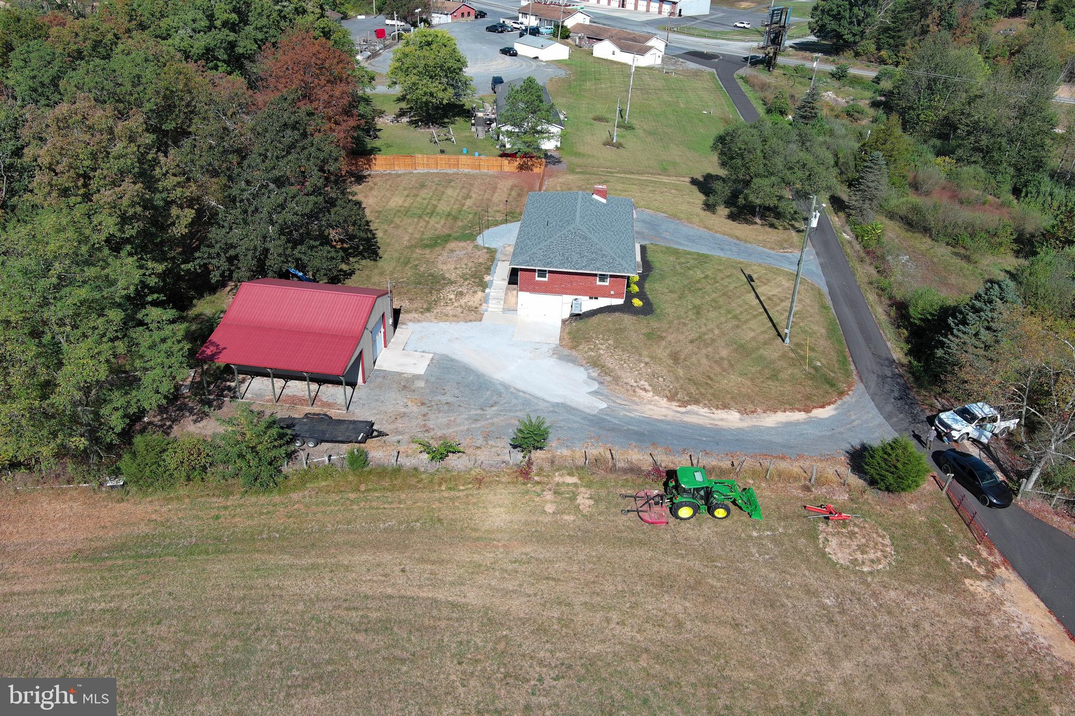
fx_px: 866
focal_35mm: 29
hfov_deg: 63.7
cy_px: 358
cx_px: 538
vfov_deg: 45.0
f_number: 2.8
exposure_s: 1/1156
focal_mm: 10.57
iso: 100
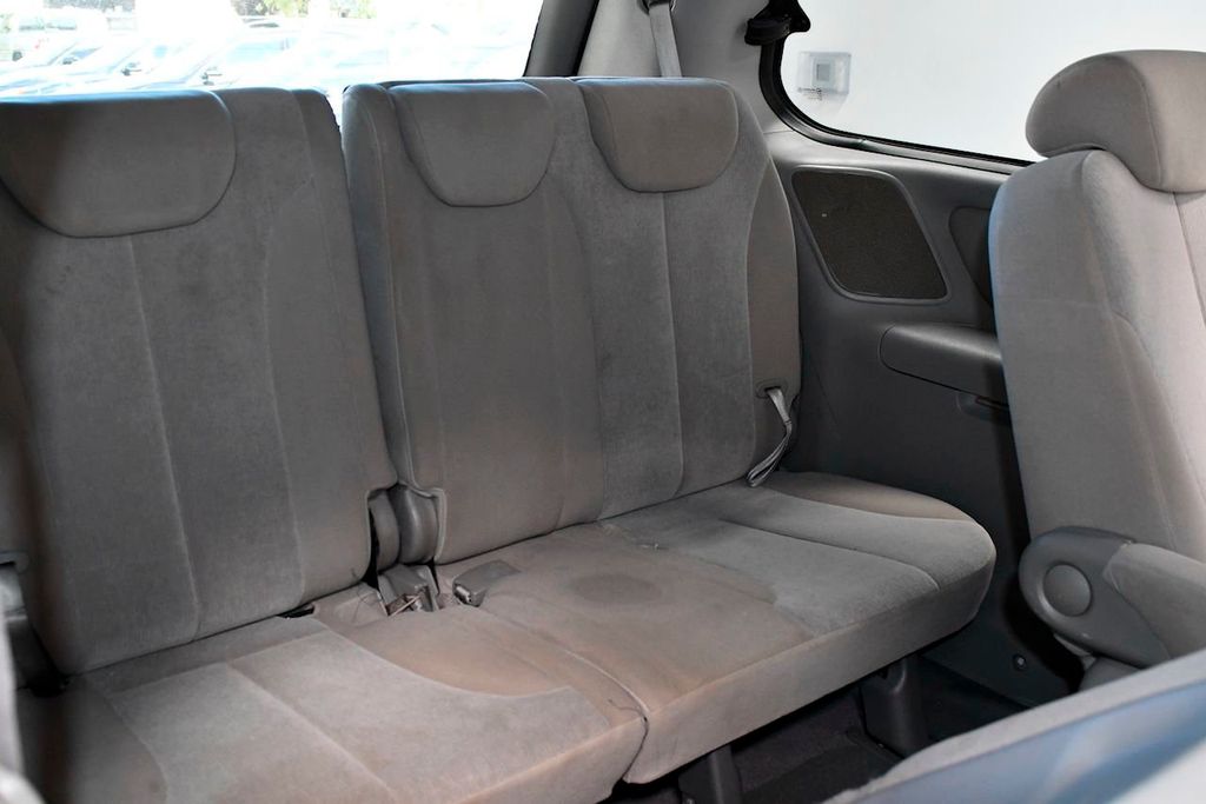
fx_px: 1206
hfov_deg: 53.1
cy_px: 402
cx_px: 603
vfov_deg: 36.9
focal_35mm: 36
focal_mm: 24
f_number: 5
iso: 2500
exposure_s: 1/100
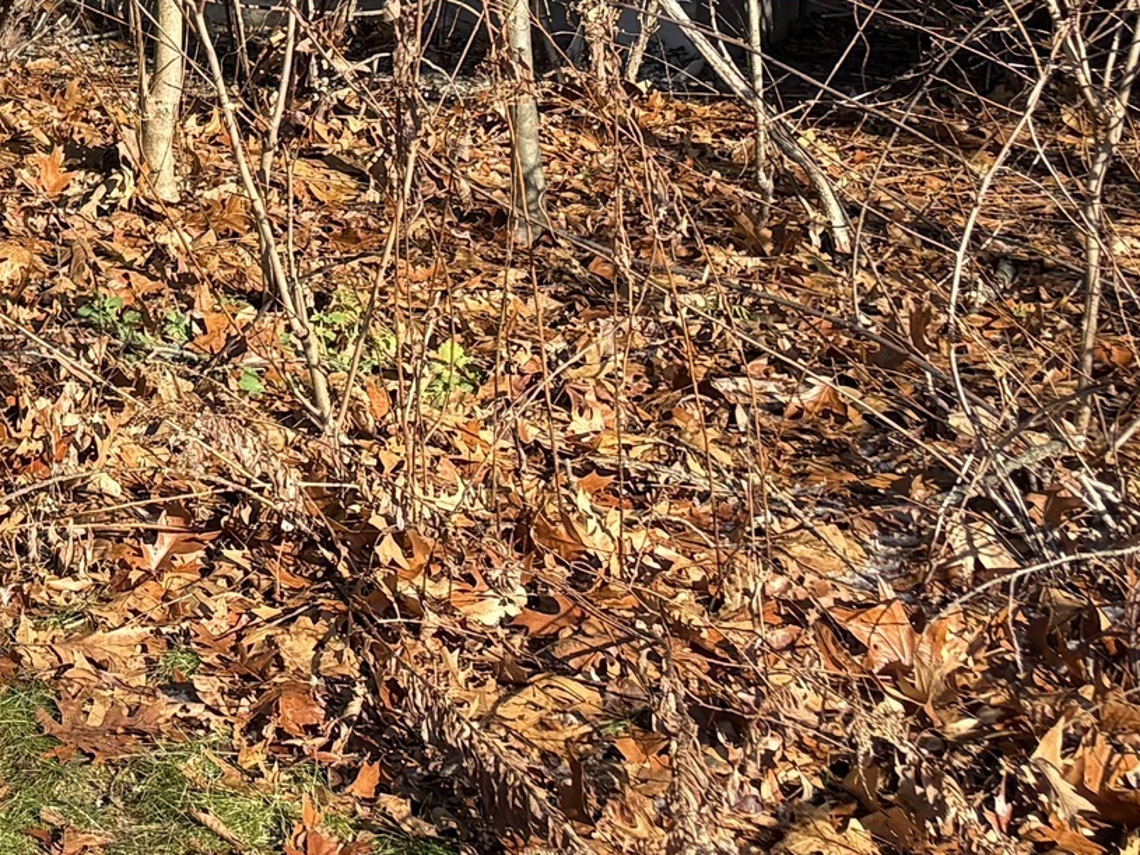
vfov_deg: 14.1
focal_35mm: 98
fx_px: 3227
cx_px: -666
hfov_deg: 17.6
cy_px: -459
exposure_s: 1/1175
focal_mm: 5.96
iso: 50
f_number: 1.6
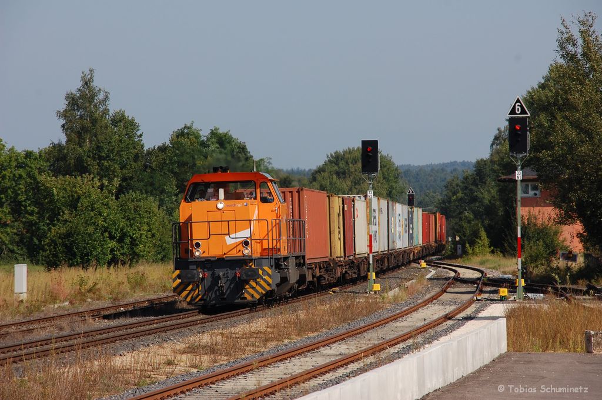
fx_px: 3758
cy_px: 200
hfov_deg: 9.2
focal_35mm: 225
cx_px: 301
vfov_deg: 6.1
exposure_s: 1/500
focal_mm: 150
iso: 200
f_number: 9
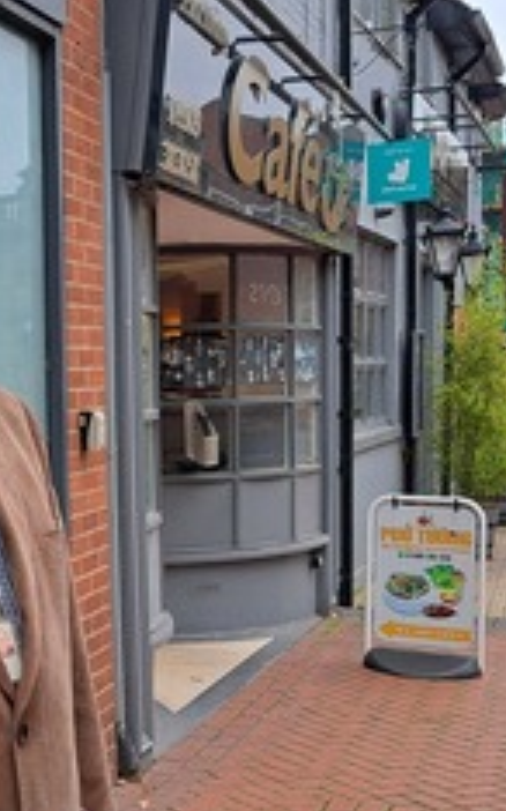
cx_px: -128
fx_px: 1370
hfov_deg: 19.5
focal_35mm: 62
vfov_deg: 32.9
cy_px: 494
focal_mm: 5.23
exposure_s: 1/281
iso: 50
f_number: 1.8
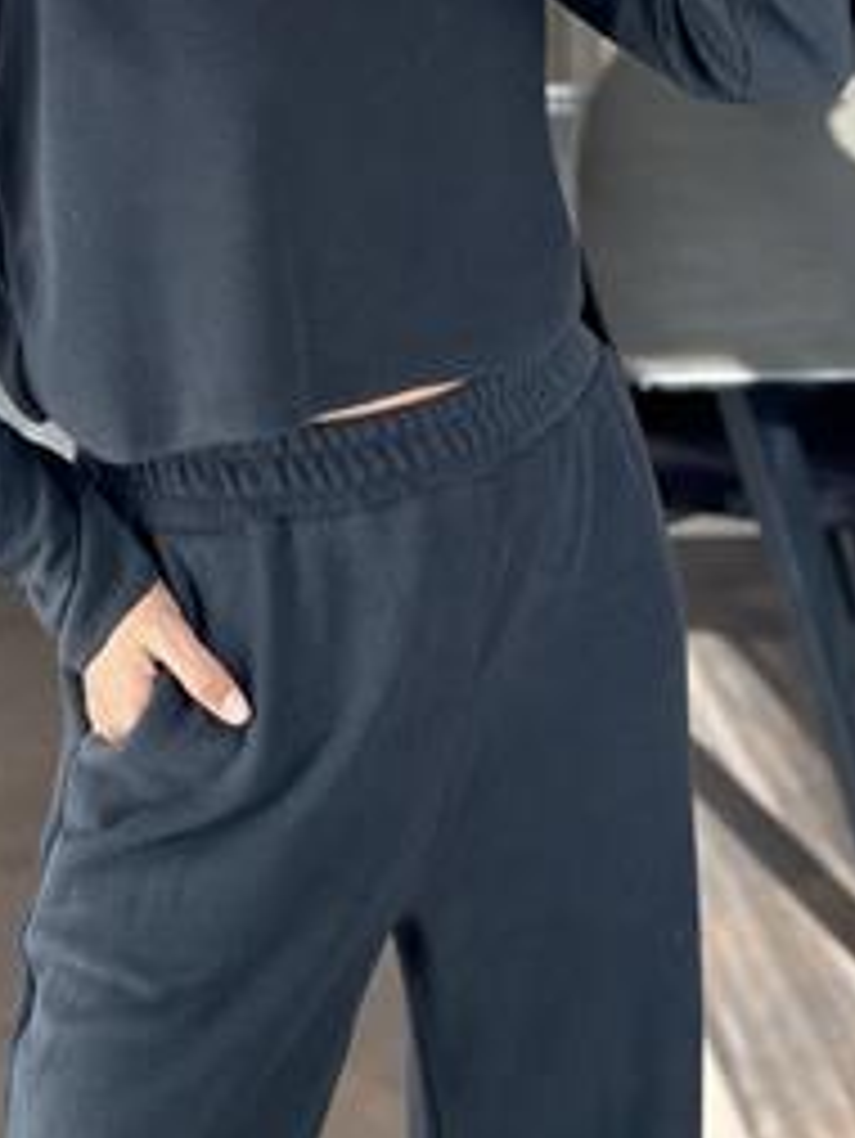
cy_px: 18
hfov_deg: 15.4
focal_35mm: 96
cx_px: 320
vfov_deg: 19.9
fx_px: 3159
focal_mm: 6.86
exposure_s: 1/229
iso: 80
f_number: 1.78
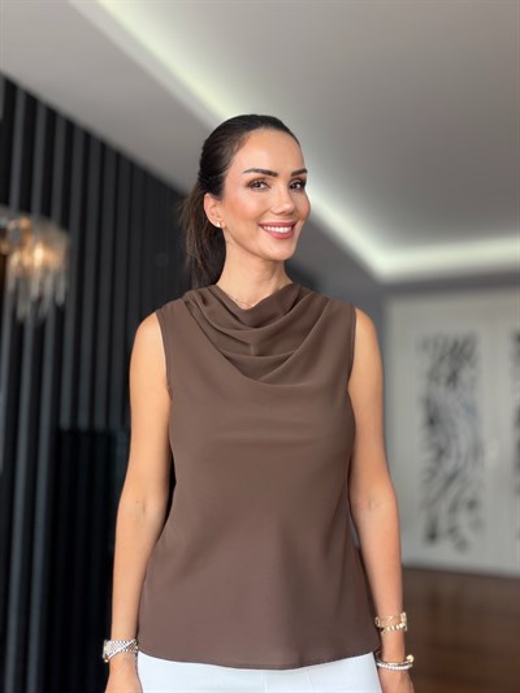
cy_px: 346
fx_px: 601
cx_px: 260
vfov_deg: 60.0
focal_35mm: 30
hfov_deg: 46.8
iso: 40
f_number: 1.9
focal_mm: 2.71
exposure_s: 1/100
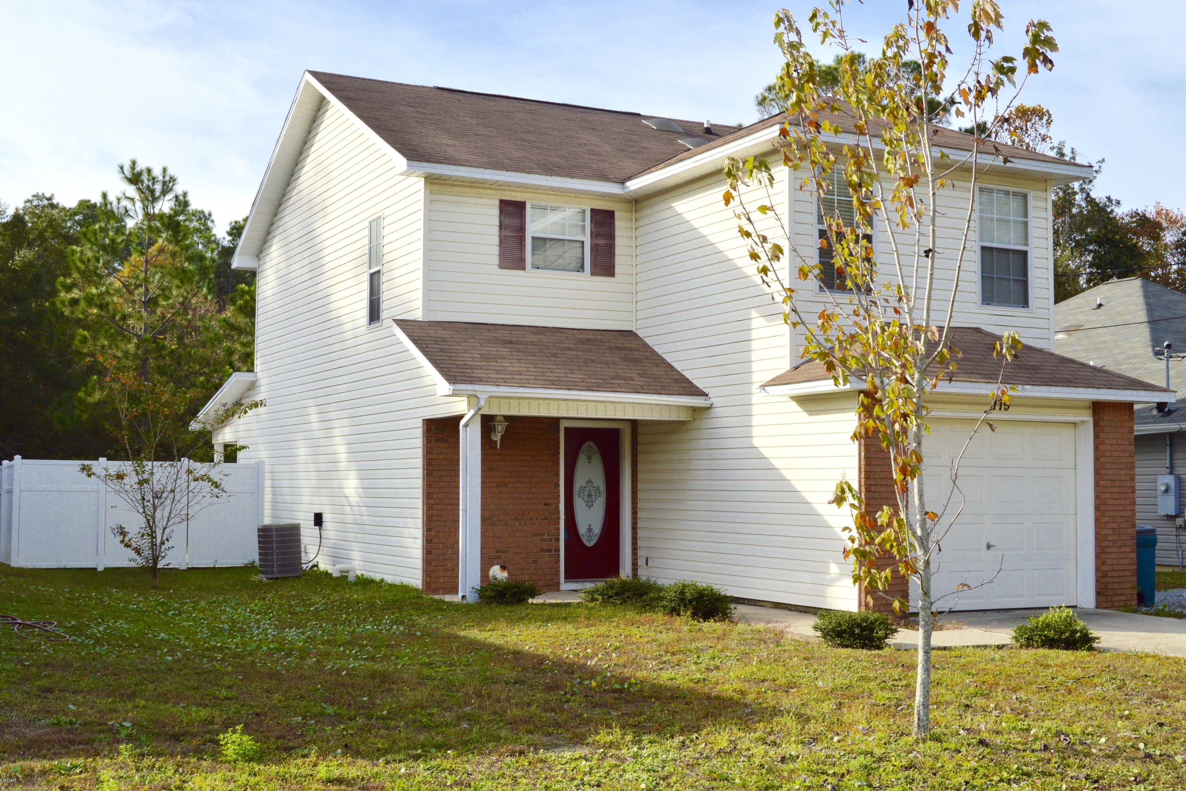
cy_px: 402
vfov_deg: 31.2
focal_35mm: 43
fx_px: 1417
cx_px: 592
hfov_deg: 45.4
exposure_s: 1/500
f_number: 11
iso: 320
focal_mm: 28
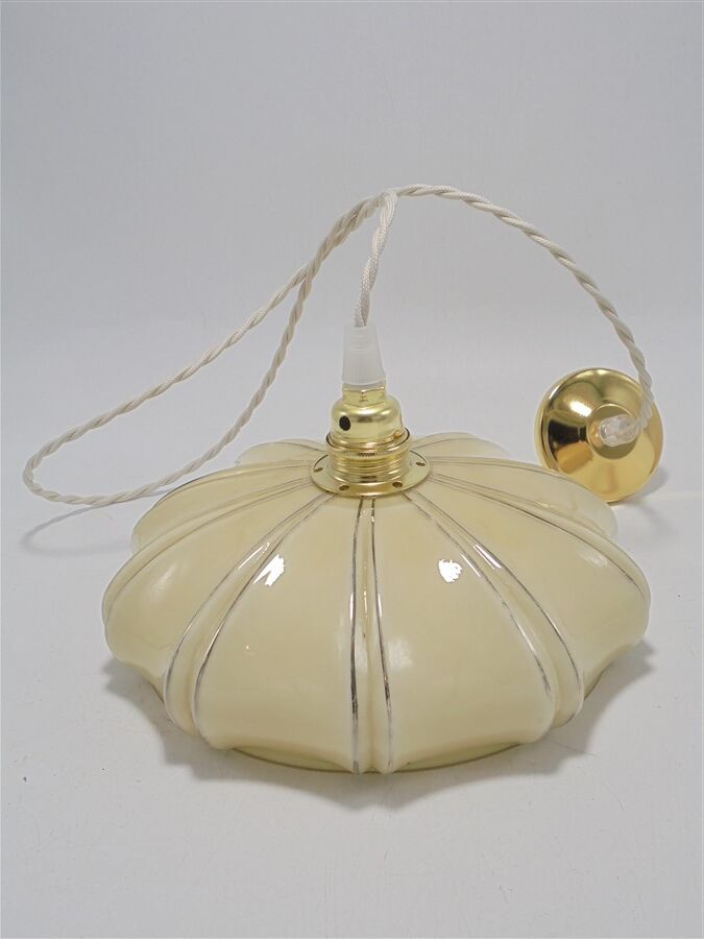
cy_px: 470
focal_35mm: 38
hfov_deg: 37.7
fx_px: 1030
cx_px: 352
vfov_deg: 49.0
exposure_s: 1/80
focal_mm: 6.9
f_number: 4.2
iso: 100
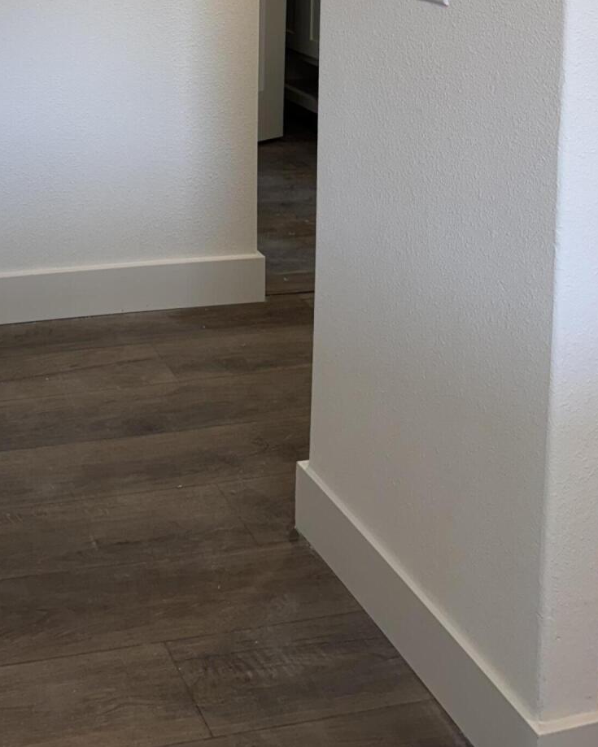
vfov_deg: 32.5
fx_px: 1128
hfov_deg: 28.0
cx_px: 8
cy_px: -63
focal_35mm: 51
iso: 64
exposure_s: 1/120
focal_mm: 6.76
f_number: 1.78
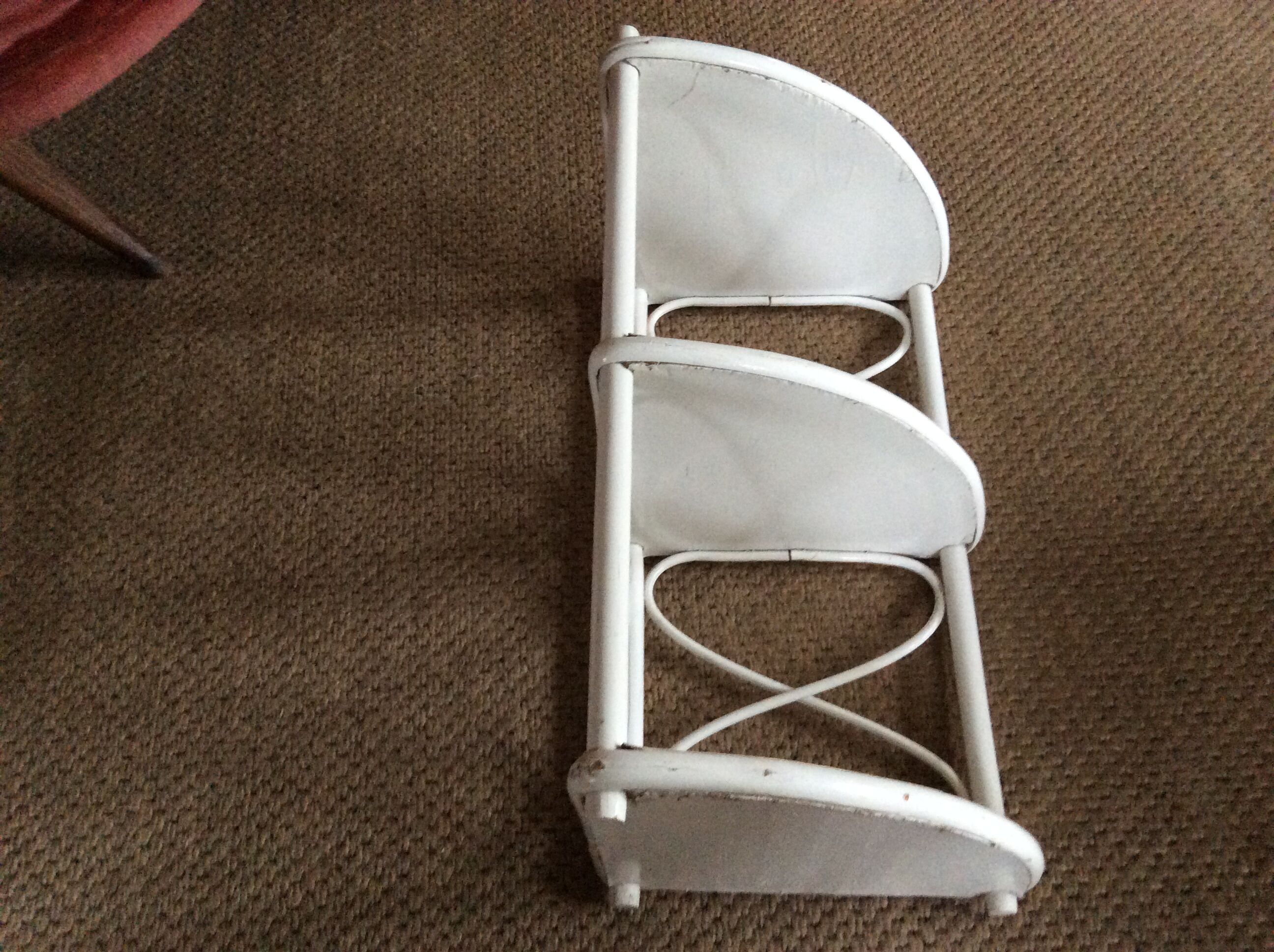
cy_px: 476
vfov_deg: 44.1
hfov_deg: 56.9
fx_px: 1176
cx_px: 637
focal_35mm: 32
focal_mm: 3.3
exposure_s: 1/25
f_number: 2.4
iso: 250
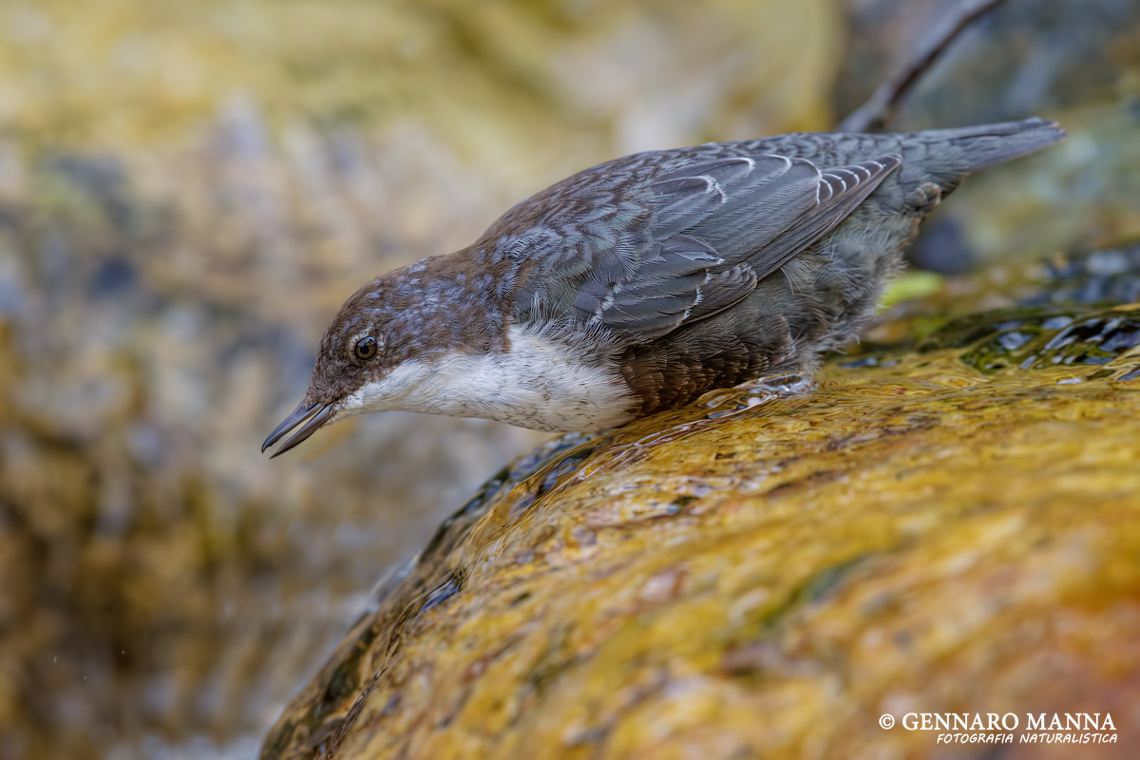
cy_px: 380
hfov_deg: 4.1
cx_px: 570
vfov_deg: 2.7
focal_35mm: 500
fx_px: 15832
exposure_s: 1/1000
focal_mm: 500
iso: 1600
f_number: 6.3
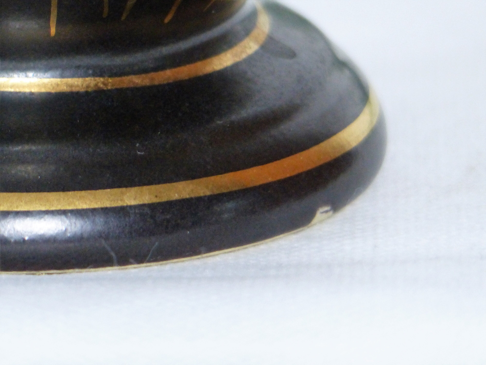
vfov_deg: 2.3
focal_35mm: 660
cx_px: 243
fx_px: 9266
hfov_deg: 3.0
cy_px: 182
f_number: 2.8
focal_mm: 108
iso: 400
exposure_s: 1/30
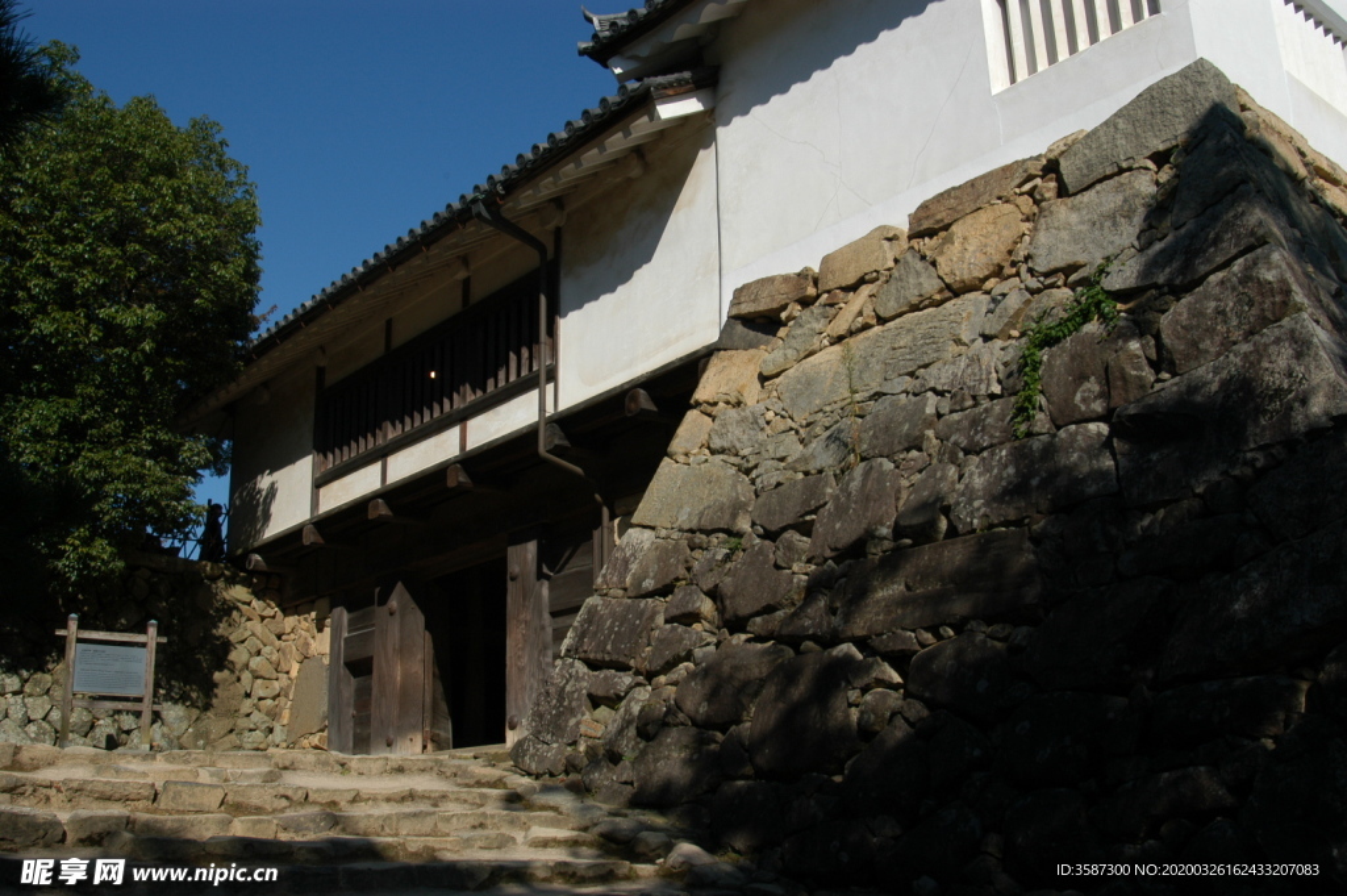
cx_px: 674
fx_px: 1346
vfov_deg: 36.8
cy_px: 448
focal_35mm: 36
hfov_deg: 53.2
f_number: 10
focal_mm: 24
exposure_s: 1/400
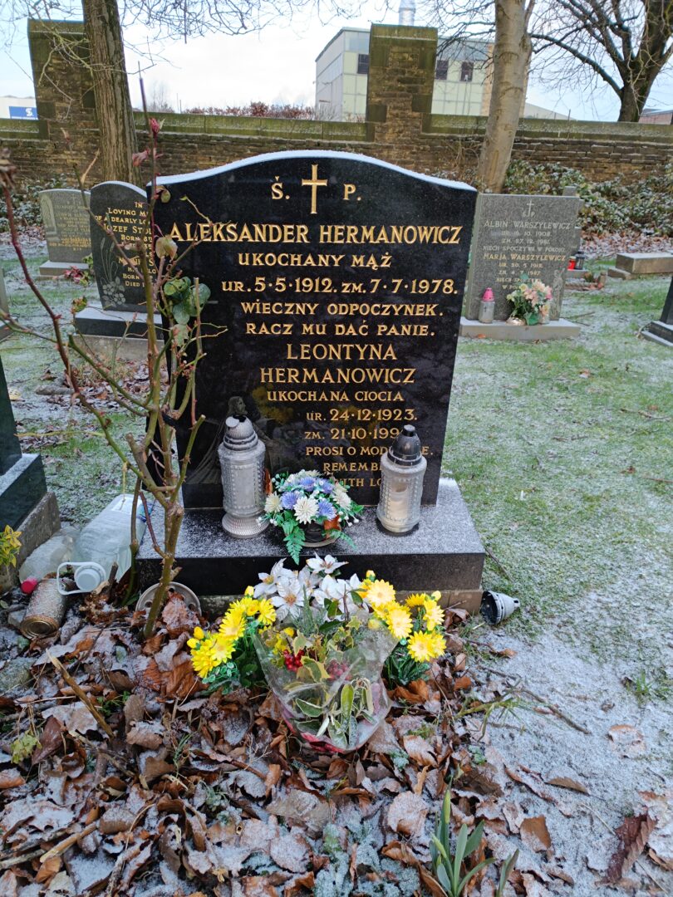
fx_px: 622
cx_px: 336
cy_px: 448
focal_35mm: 24
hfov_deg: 56.8
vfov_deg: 71.6
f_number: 1.88
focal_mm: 5.59
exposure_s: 1/101
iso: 375
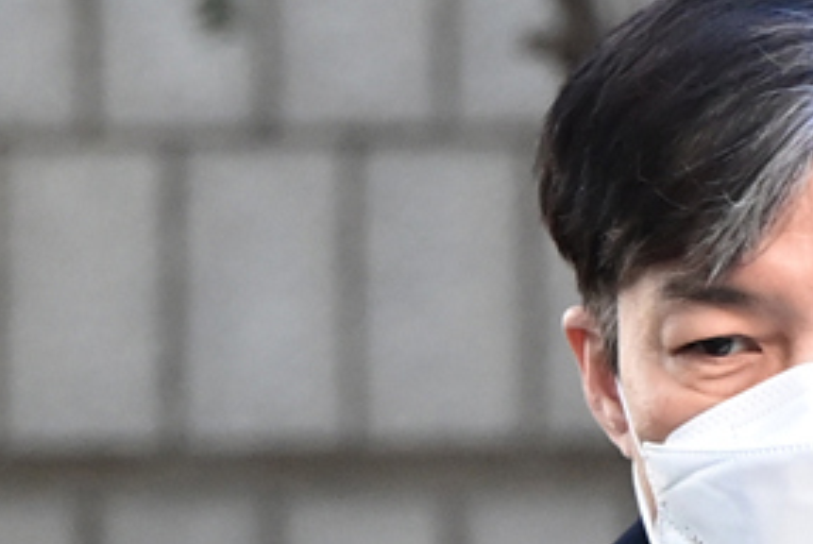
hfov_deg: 2.3
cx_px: 858
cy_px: 500
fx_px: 20142
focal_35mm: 891
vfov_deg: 1.5
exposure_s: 1/320
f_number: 5.6
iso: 3600
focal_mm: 400
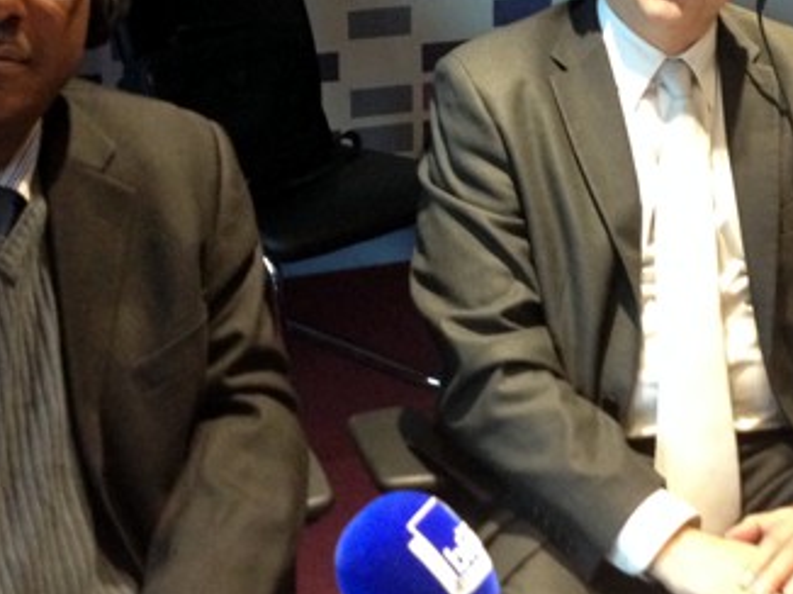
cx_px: 608
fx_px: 1969
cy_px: 127
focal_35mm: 86
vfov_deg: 17.0
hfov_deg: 22.5
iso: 250
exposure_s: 1/20
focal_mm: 4.28
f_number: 2.4
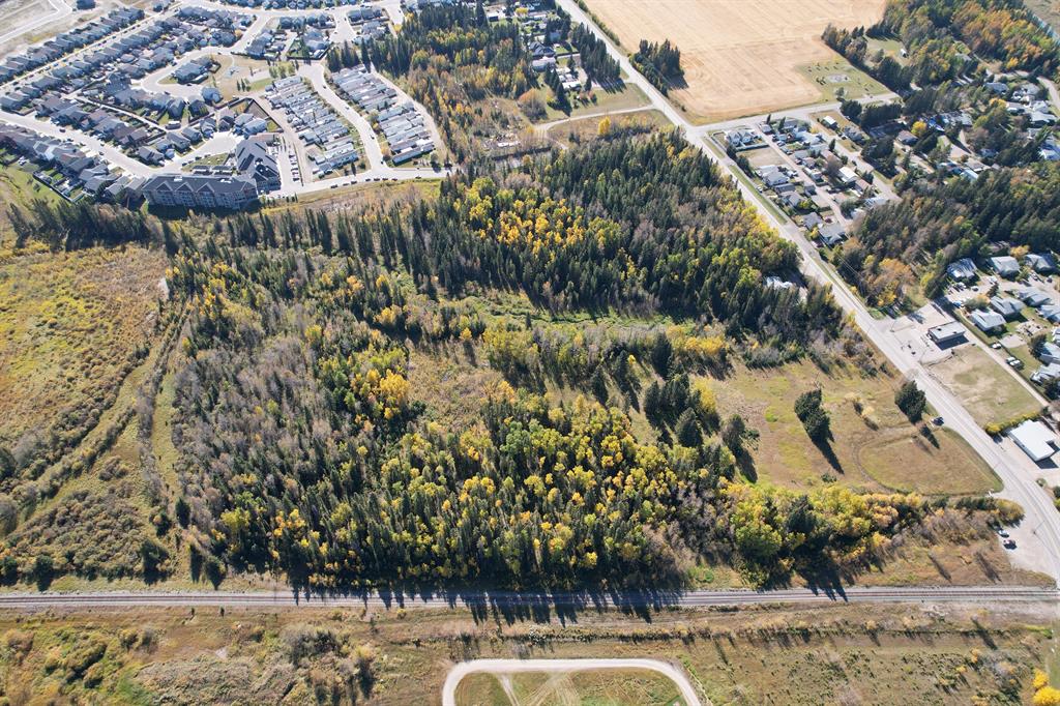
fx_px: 648
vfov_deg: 57.2
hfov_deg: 78.6
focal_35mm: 22
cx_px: 530
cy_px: 353
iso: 140
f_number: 2.8
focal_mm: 8.38
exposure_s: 1/800
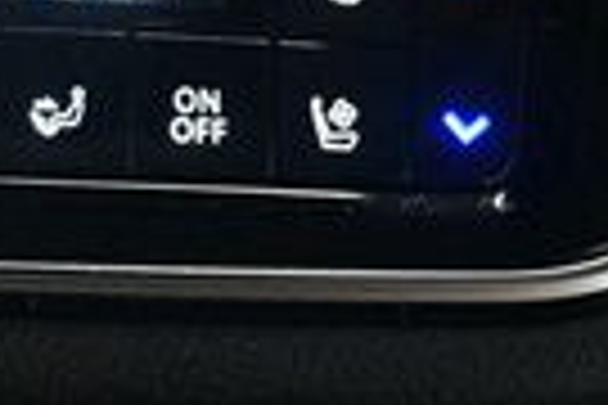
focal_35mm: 190
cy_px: 180
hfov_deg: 10.6
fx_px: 3209
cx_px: -176
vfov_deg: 7.2
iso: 5000
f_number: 4
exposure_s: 1/60
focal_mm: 27
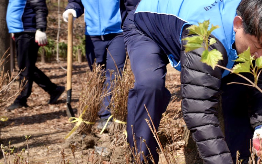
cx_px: 265
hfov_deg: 35.1
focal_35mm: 52
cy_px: 84
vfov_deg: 24.8
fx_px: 371
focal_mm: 24
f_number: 5
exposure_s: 1/500
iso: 100
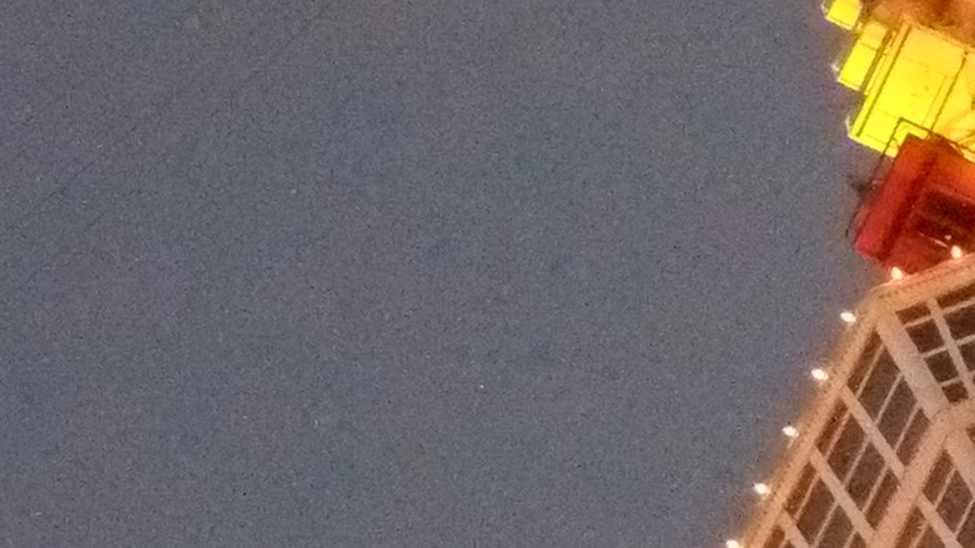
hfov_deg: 5.9
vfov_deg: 3.5
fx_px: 8995
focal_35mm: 348
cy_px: 805
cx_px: 2693
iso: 25600
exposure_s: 1/120
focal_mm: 35
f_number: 11
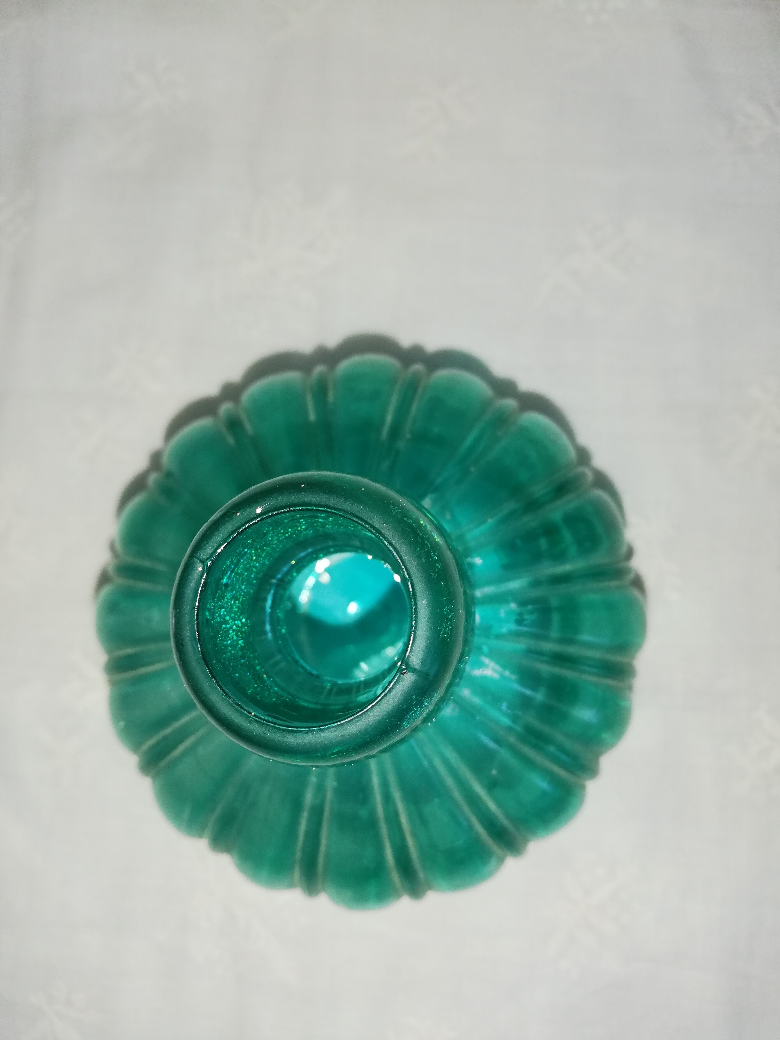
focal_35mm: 26
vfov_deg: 67.3
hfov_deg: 53.1
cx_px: 390
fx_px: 781
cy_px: 520
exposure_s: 1/60
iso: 80
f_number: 2.2
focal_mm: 3.81
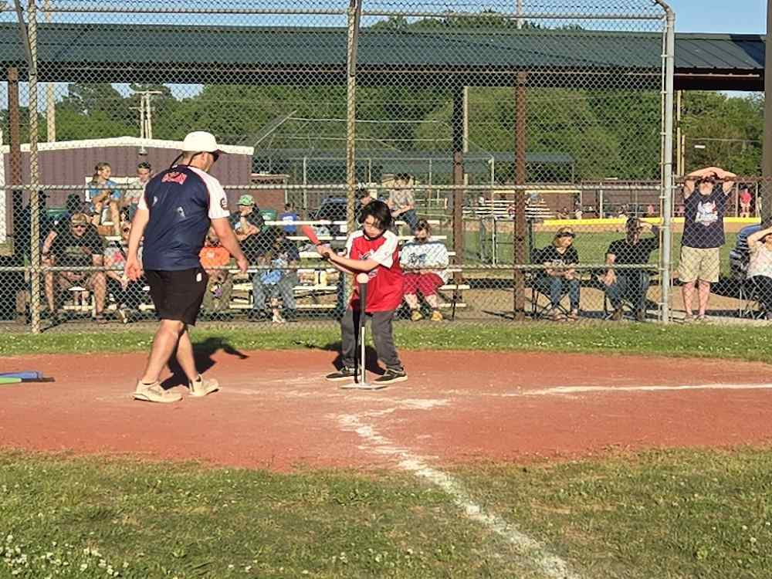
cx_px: 386
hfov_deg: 73.9
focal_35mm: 23
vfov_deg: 58.9
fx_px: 513
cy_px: 290
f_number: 1.8
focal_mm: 5.4
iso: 25
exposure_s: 1/2027
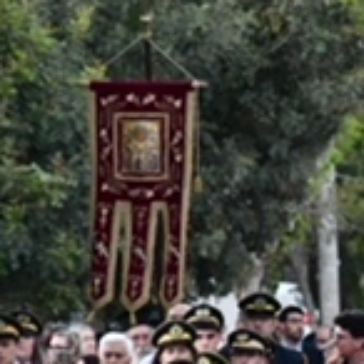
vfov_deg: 1.8
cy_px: 307
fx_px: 11611
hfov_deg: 1.8
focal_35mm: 976
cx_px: 454
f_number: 6
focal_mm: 175
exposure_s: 1/250
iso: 8000
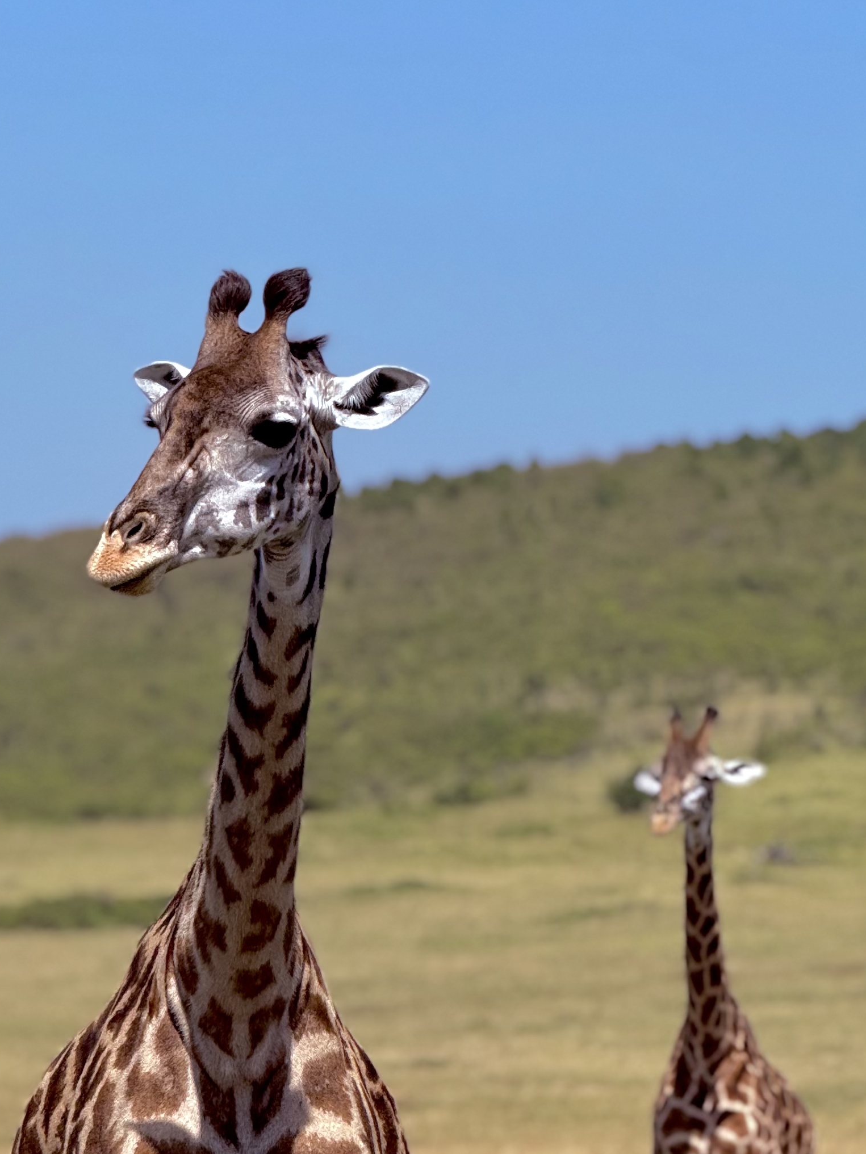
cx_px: 524
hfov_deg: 6.2
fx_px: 7938
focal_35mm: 238
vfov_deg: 8.3
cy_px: 1080
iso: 64
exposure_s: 1/2024
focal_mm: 15.66
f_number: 2.8
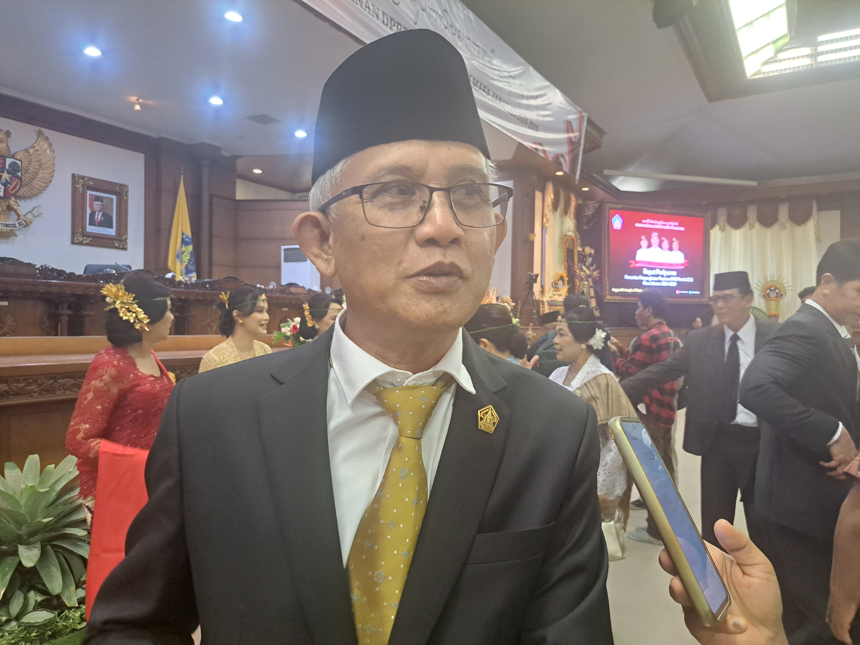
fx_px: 596
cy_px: 322
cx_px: 430
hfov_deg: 71.6
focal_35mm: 24
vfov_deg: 56.8
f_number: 1.8
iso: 250
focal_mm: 5.23
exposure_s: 1/50
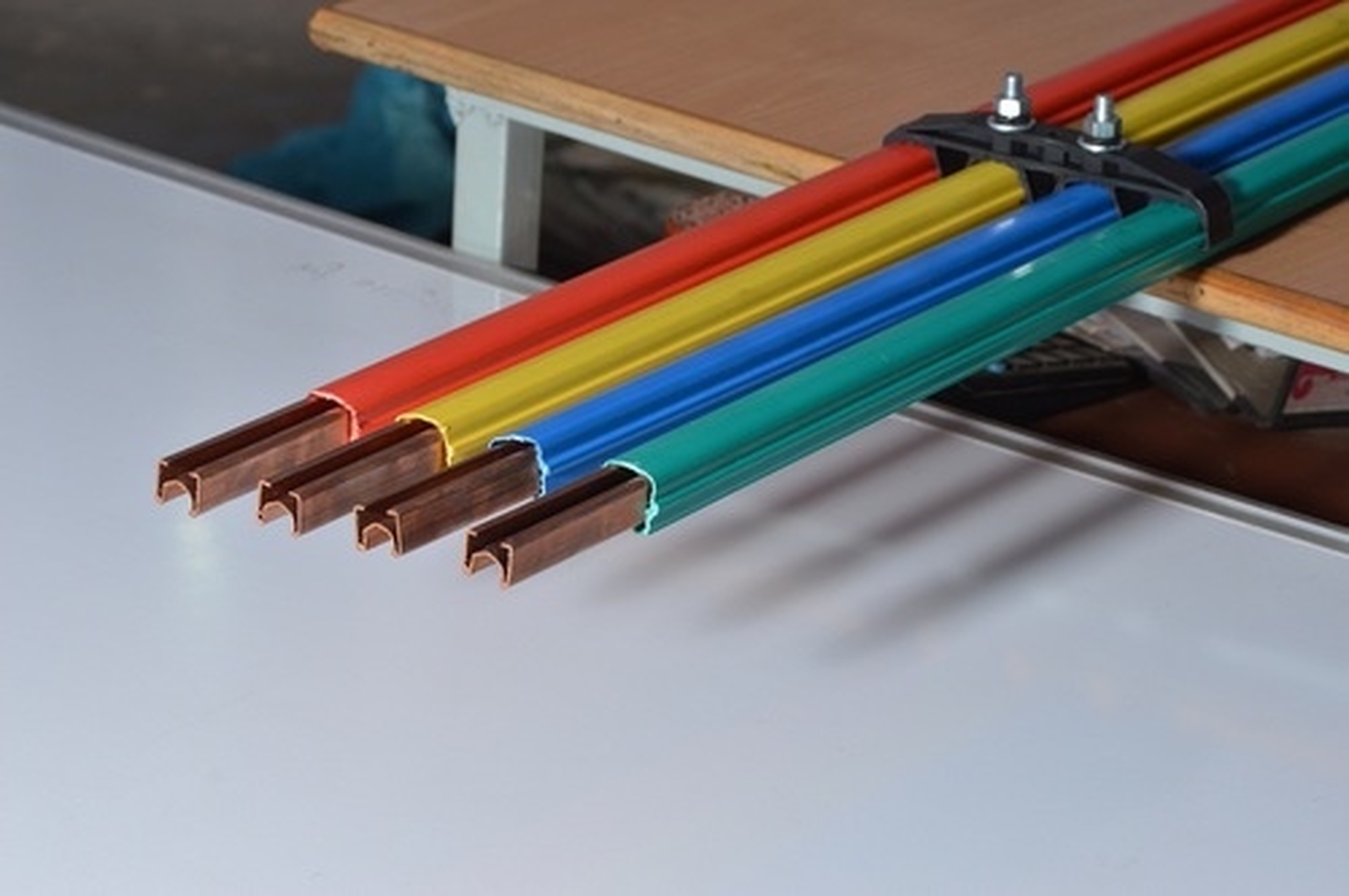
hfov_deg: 15.2
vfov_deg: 10.1
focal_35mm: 135
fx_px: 5052
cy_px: 448
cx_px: 674
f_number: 16
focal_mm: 90
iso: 100
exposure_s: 1/50
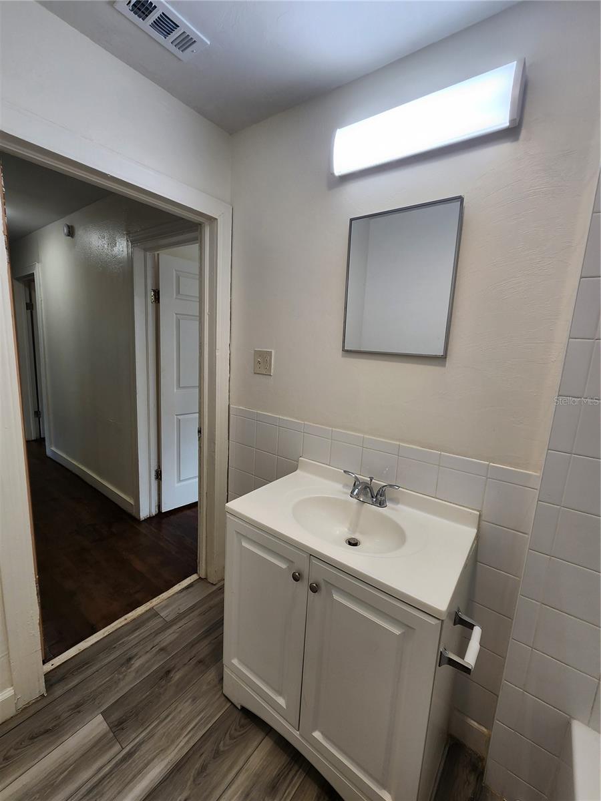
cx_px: 300
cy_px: 400
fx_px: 301
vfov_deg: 106.2
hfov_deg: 89.9
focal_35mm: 13
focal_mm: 2.2
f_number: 2.2
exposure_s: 1/60
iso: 50
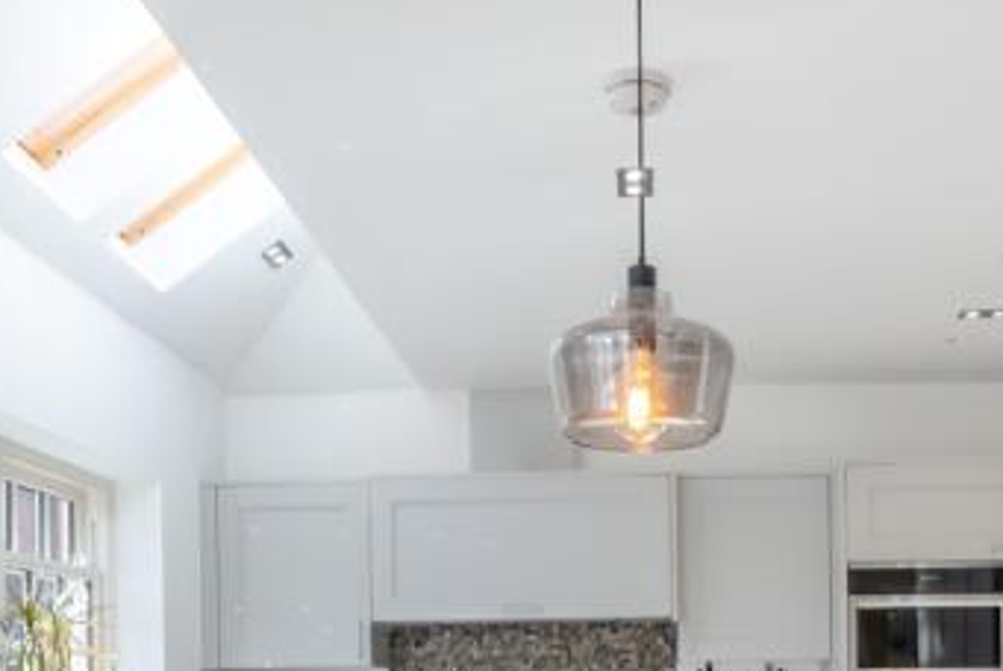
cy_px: 711
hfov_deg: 43.2
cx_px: 638
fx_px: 1255
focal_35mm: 45
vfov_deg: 27.7
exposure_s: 1/30
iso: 100
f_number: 10
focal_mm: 15
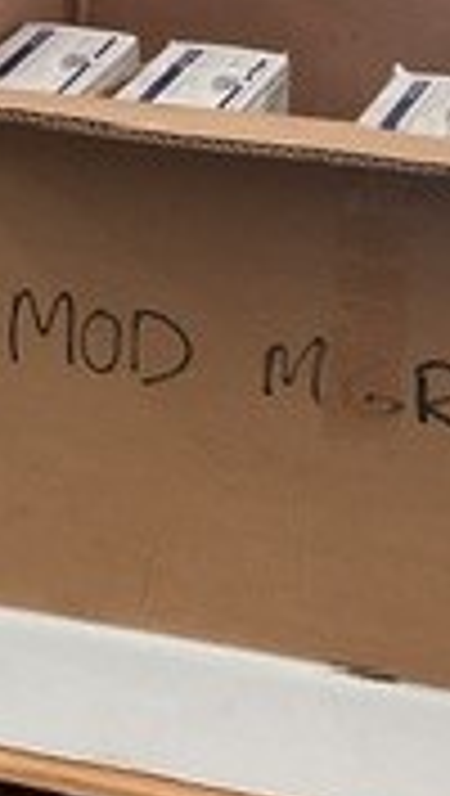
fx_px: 2410
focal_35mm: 114
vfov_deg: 18.7
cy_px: 490
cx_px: 135
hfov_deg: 10.7
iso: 50
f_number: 1.8
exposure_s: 1/100
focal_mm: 3
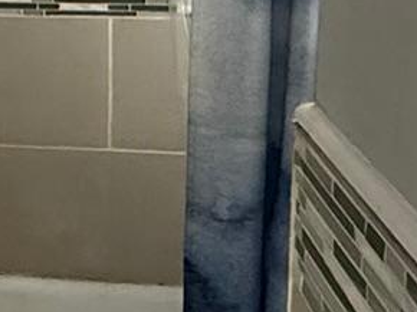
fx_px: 1192
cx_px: -188
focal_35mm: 99
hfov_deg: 17.9
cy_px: -73
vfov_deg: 14.4
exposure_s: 1/60
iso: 800
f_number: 2.2
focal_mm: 2.22
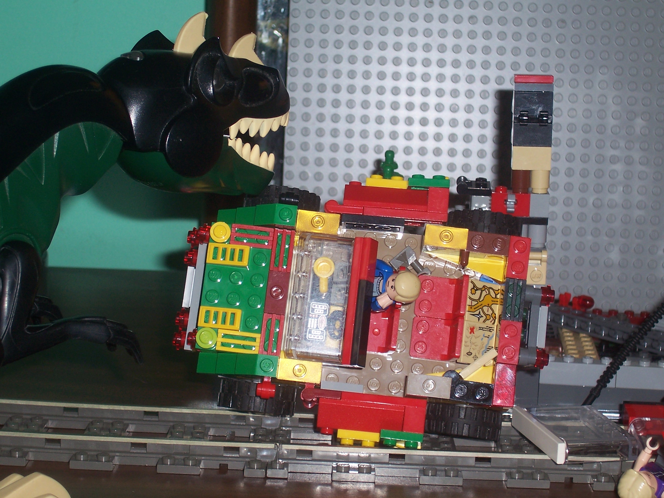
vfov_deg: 18.0
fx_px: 1573
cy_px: 249
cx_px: 332
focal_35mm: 82
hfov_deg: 23.8
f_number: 4.1
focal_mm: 13.5
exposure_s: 1/90
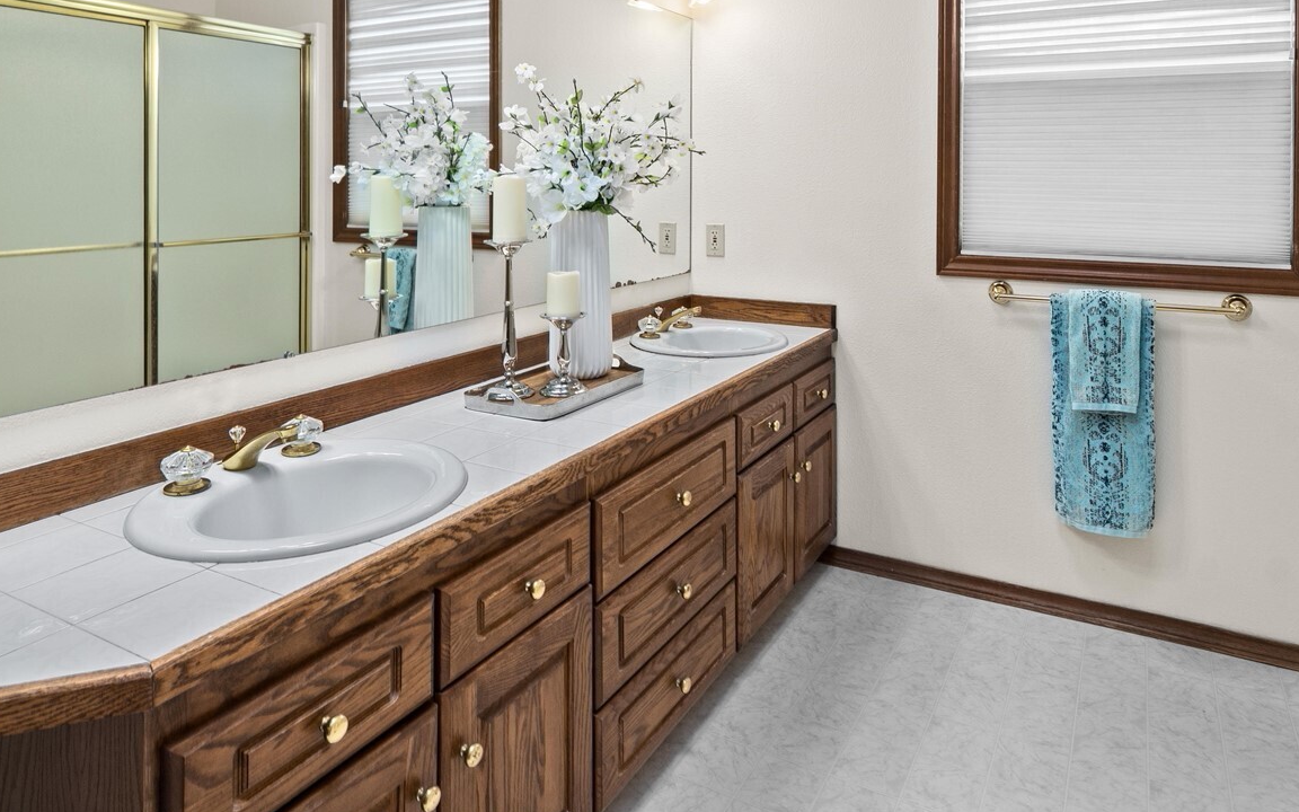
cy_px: 181
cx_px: 724
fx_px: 743
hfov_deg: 82.0
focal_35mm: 21
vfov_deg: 54.0
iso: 1000
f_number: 6.3
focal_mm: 14
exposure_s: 1/20
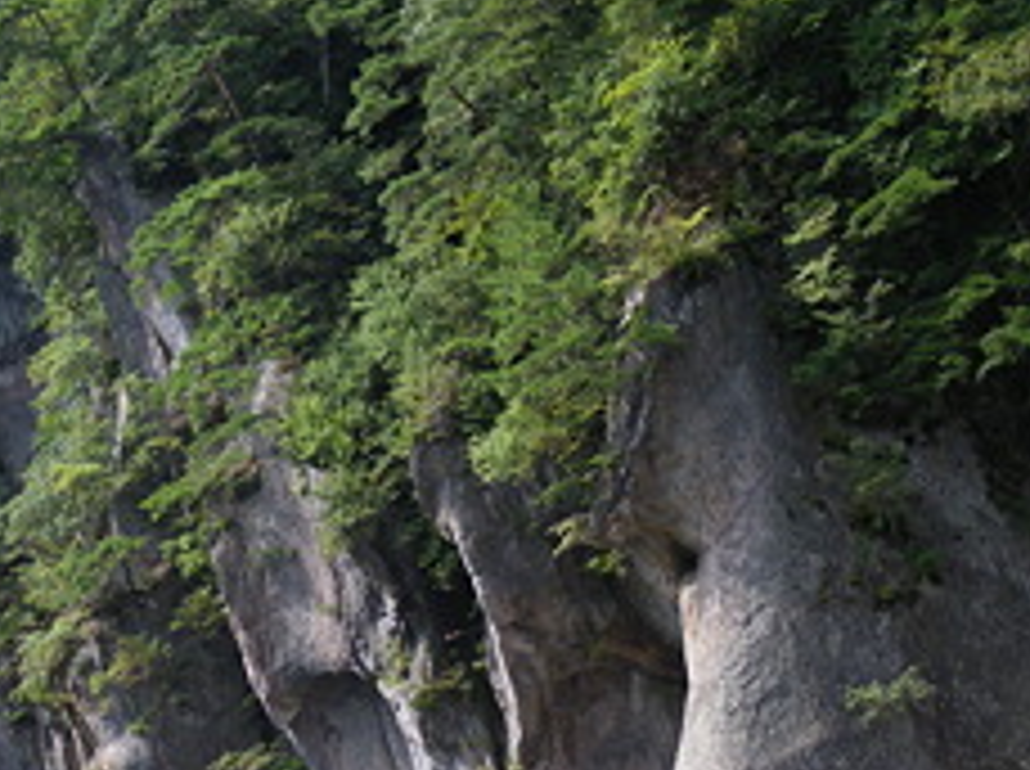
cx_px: 322
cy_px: 680
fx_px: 2109
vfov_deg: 20.3
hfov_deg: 27.2
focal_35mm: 71
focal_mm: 6.3
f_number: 3.5
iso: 64
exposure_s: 1/200
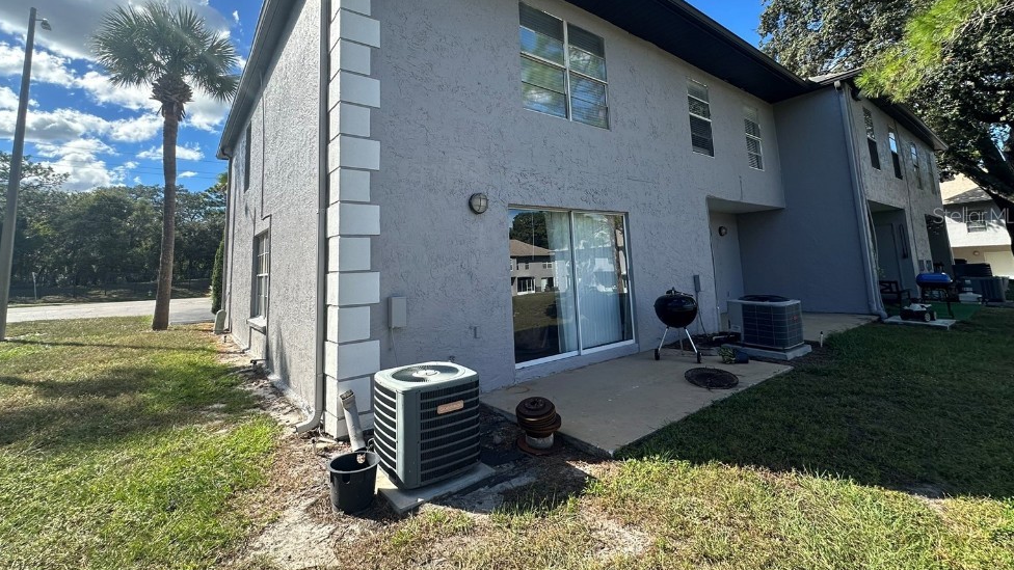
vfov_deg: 66.1
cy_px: 215
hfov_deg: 99.4
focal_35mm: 16
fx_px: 430
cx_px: 499
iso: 40
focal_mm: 2.22
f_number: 2.2
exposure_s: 1/855
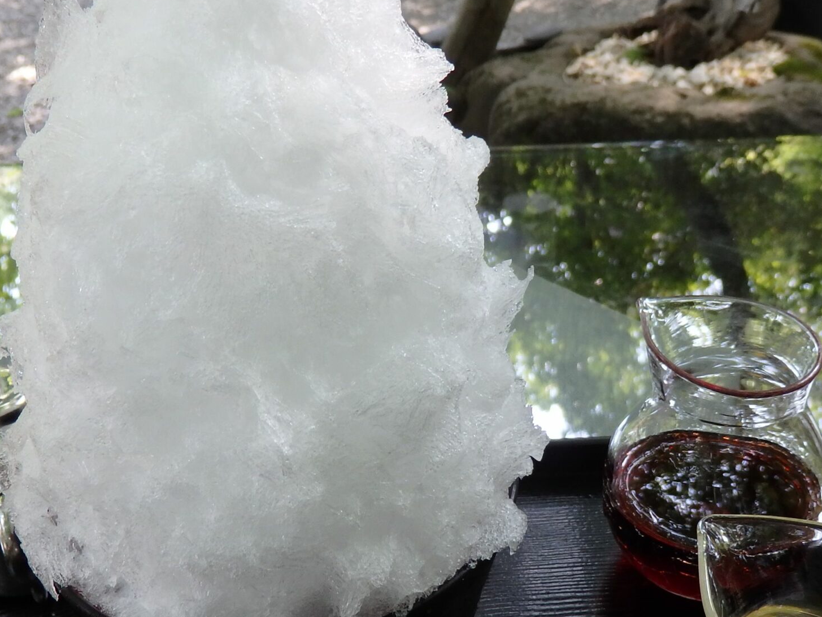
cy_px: 381
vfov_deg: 32.7
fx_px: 1045
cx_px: 423
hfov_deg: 42.9
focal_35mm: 44
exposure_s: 1/80
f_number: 3
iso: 125
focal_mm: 4.5
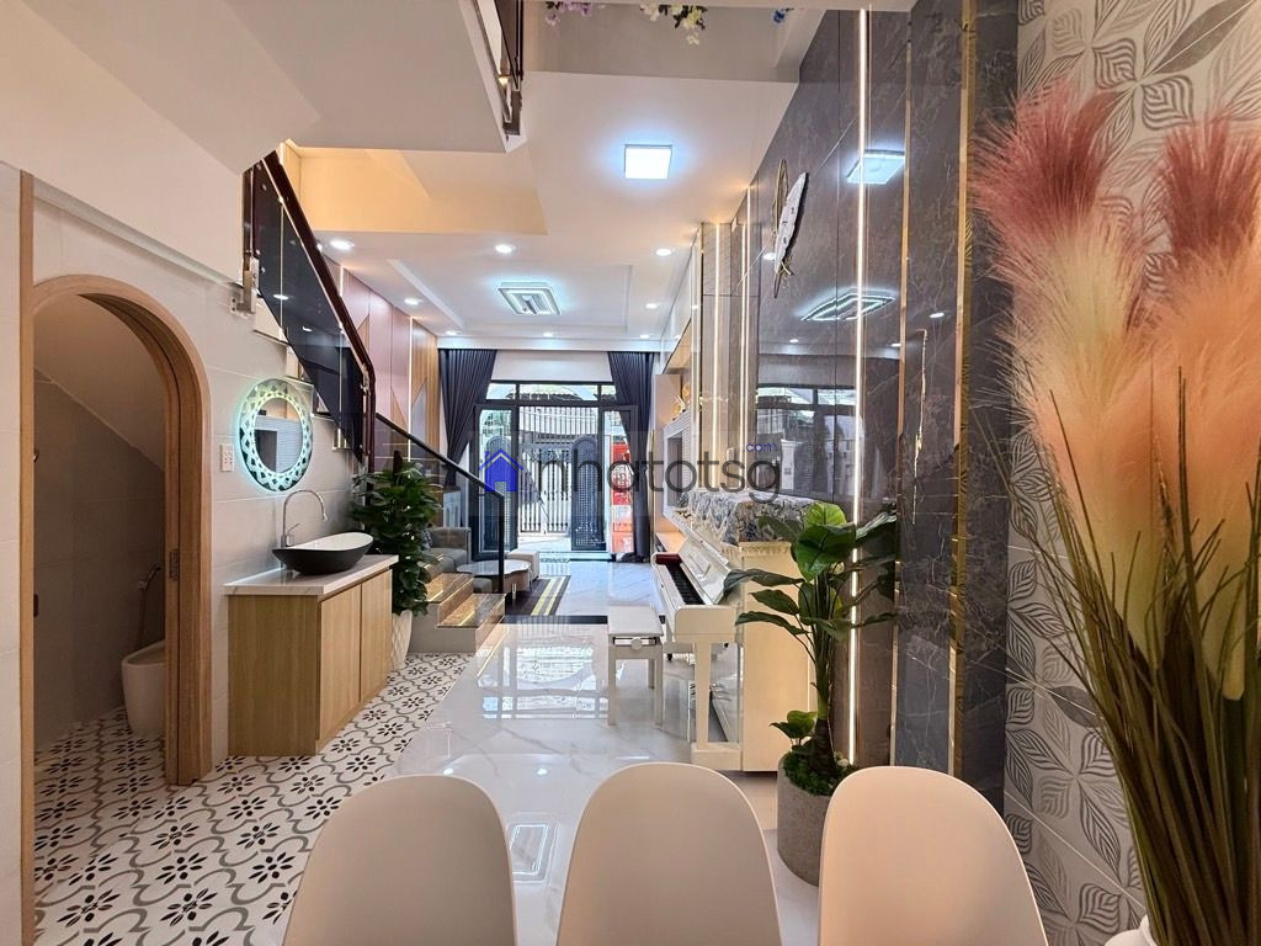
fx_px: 510
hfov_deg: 102.1
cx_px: 630
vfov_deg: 85.7
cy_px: 473
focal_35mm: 14
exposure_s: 1/100
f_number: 2.2
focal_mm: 2.22
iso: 80
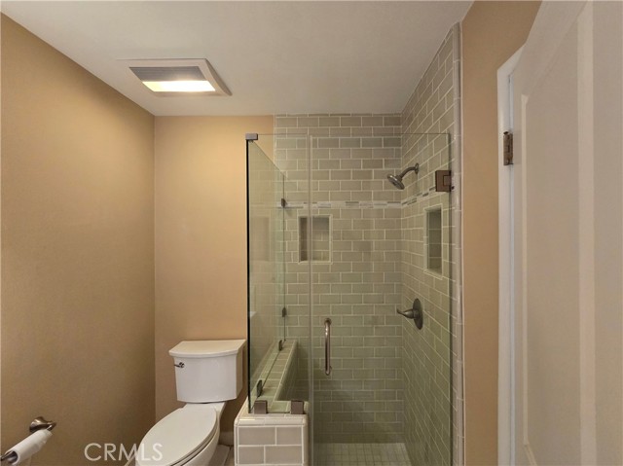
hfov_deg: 106.2
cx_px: 312
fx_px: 234
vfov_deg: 89.8
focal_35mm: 13
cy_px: 233
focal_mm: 2.2
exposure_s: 1/60
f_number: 2.2
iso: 400
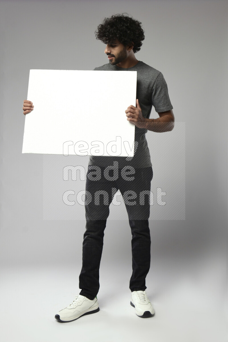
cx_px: 114
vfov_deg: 55.8
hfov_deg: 38.9
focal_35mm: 34
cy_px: 171
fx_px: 323
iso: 400
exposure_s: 1/125
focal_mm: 34
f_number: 6.3
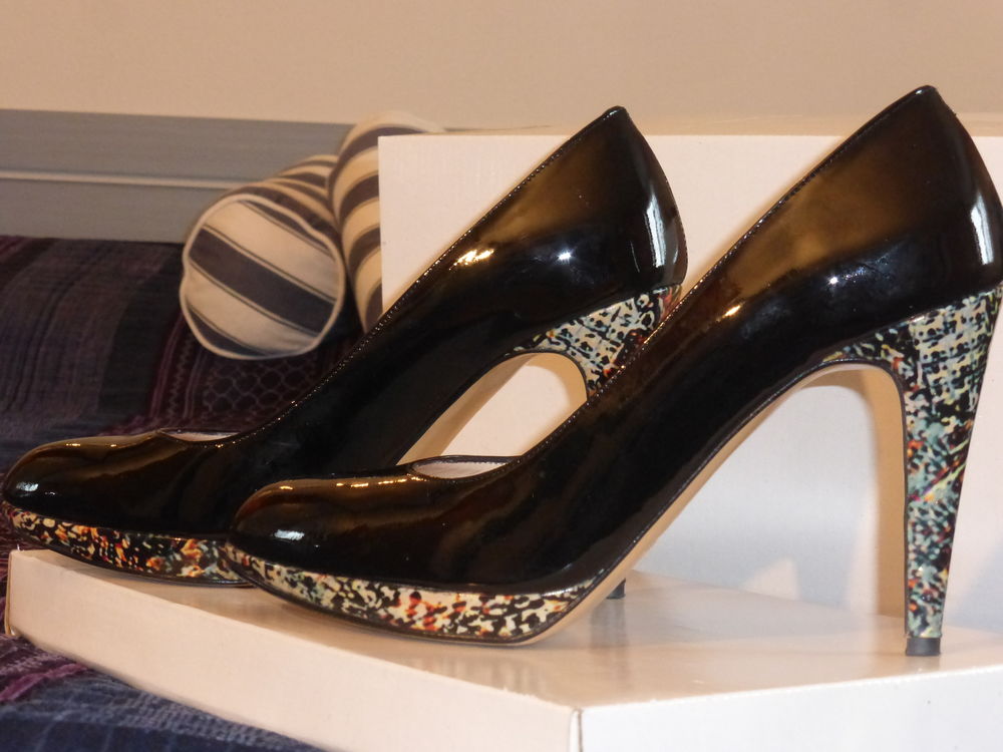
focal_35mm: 85
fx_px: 2463
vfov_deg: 17.4
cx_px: 502
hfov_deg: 23.0
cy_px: 376
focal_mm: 14.2
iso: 800
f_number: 5.1
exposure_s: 1/60
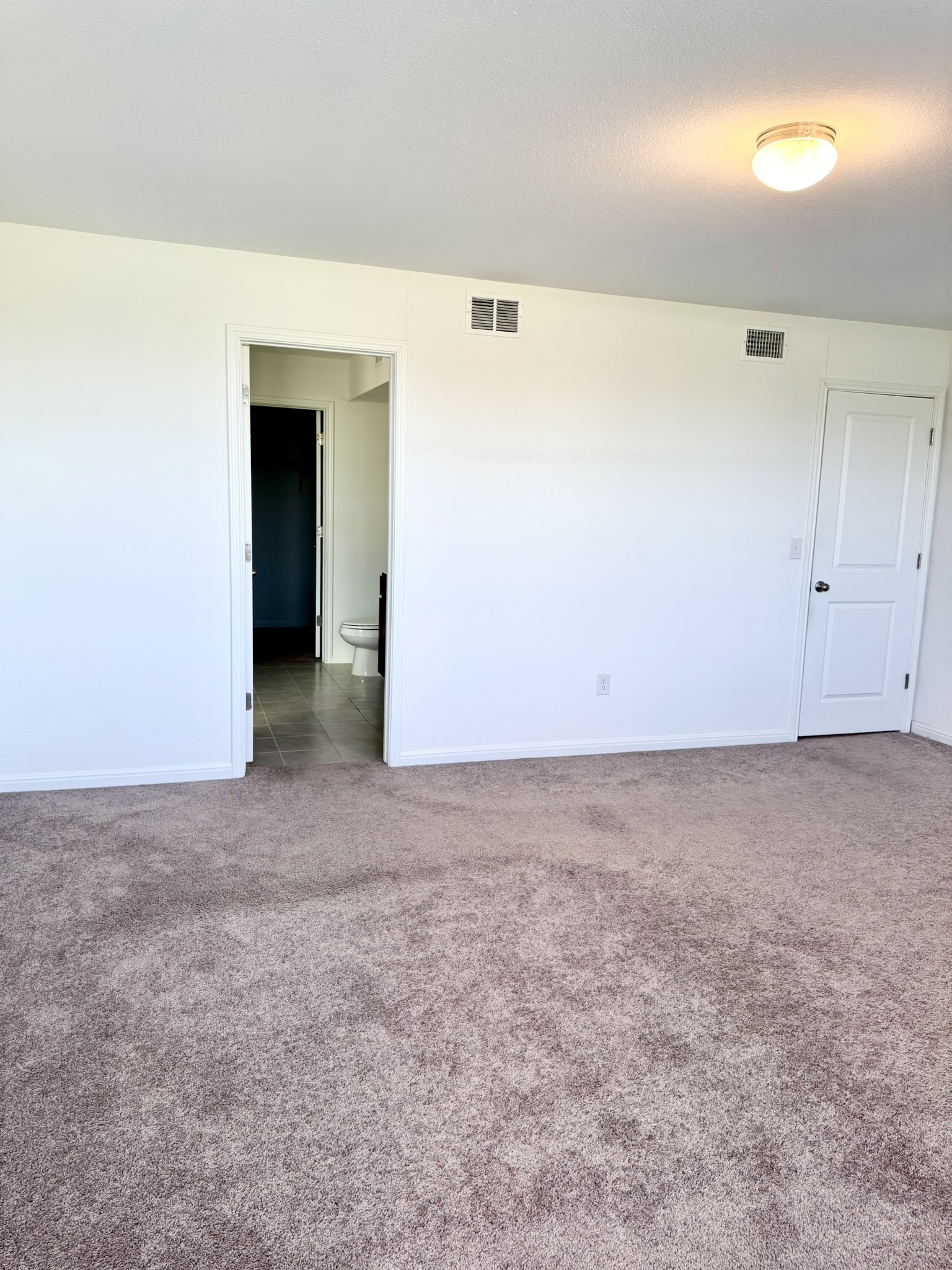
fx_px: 880
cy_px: 635
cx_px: 476
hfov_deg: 56.8
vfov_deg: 71.6
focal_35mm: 24
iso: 100
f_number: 1.78
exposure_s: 1/120
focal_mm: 6.76
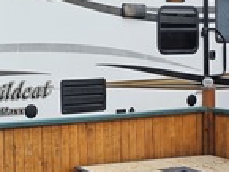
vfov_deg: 25.3
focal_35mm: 58
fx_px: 384
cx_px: -16
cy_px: 86
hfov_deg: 30.2
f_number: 1.8
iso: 64
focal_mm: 5
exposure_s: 1/180
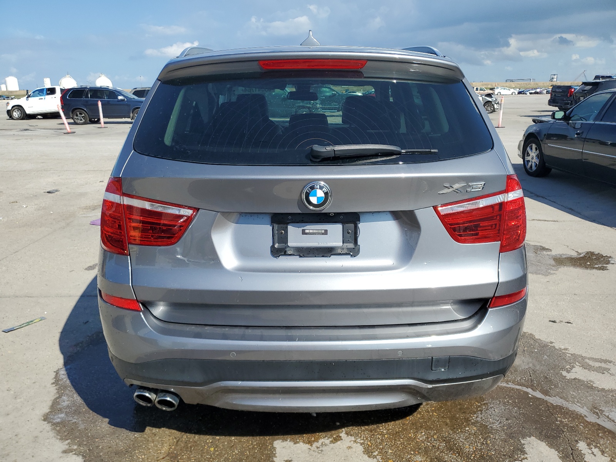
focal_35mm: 26
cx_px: 308
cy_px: 231
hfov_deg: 67.3
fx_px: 463
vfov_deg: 53.1
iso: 50
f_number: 1.5
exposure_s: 1/3333
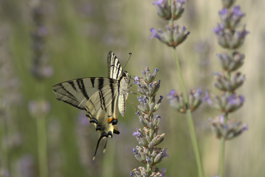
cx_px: 132
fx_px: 773
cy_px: 88
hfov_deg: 19.4
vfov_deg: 13.1
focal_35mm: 105
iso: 320
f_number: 11
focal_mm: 105
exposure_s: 1/800
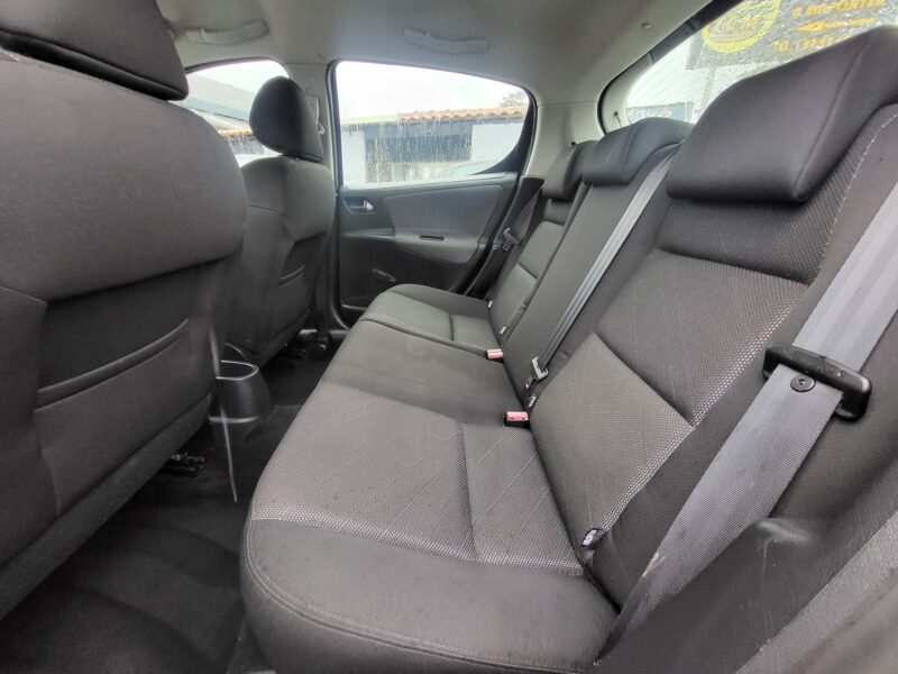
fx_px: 337
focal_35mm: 13
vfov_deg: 89.9
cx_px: 449
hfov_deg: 106.2
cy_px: 337
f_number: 2.2
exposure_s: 1/50
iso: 400
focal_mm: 1.74
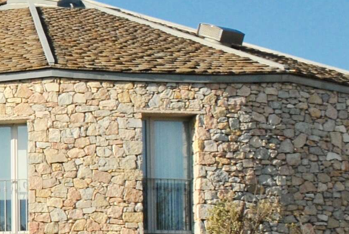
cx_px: -315
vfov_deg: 6.8
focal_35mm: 201
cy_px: 163
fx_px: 1954
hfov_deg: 9.6
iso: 100
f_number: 8
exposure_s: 1/500
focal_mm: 29
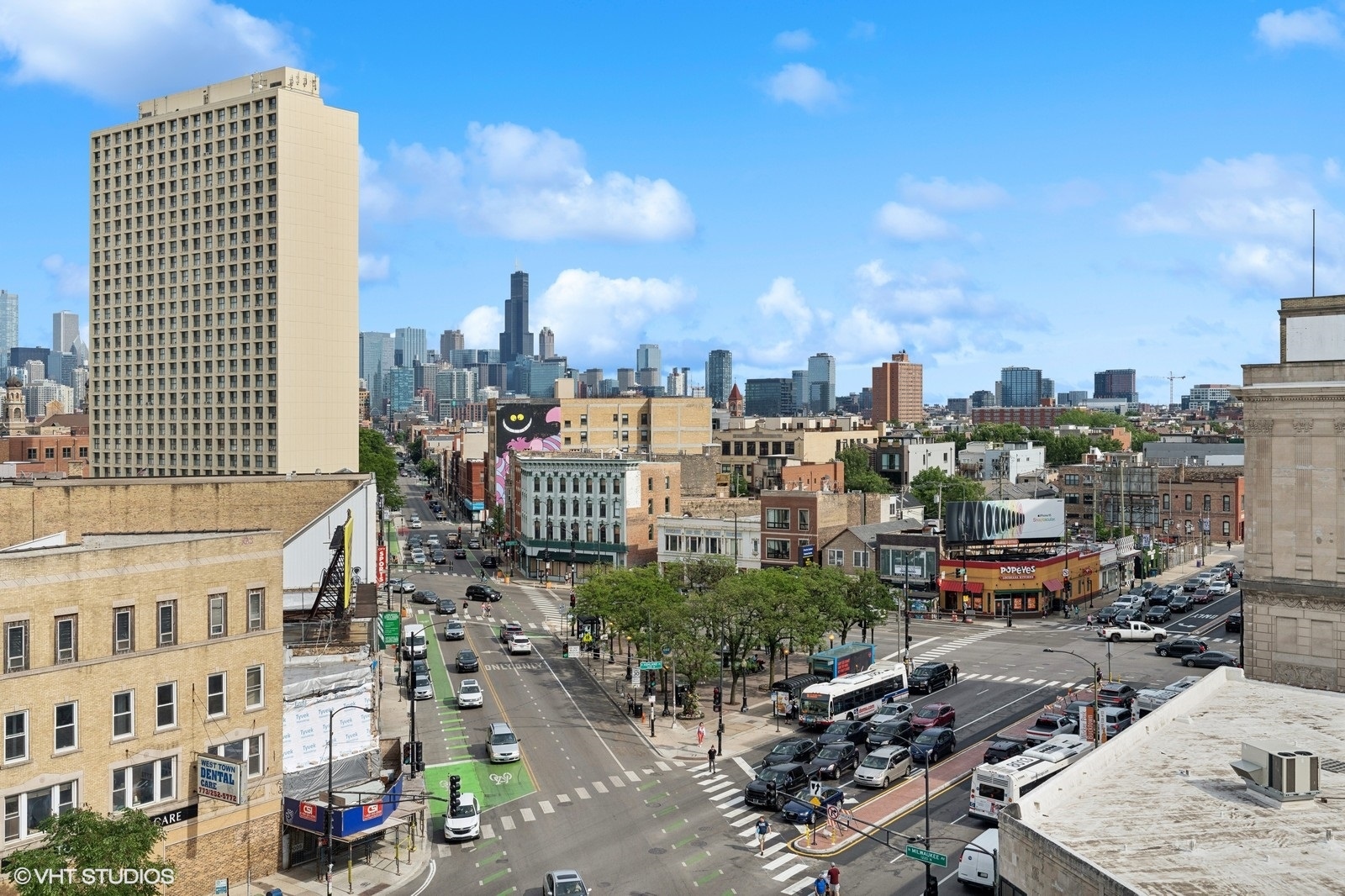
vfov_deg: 37.8
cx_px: 672
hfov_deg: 54.4
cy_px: 448
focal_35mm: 35
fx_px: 1307
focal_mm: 35
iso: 320
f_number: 8
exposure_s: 1/1250
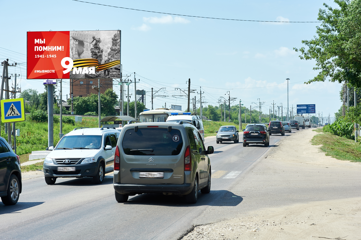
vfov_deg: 17.5
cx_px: 180
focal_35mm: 78
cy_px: 120
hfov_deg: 26.0
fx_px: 782
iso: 200
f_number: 9
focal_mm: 78
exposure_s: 1/320
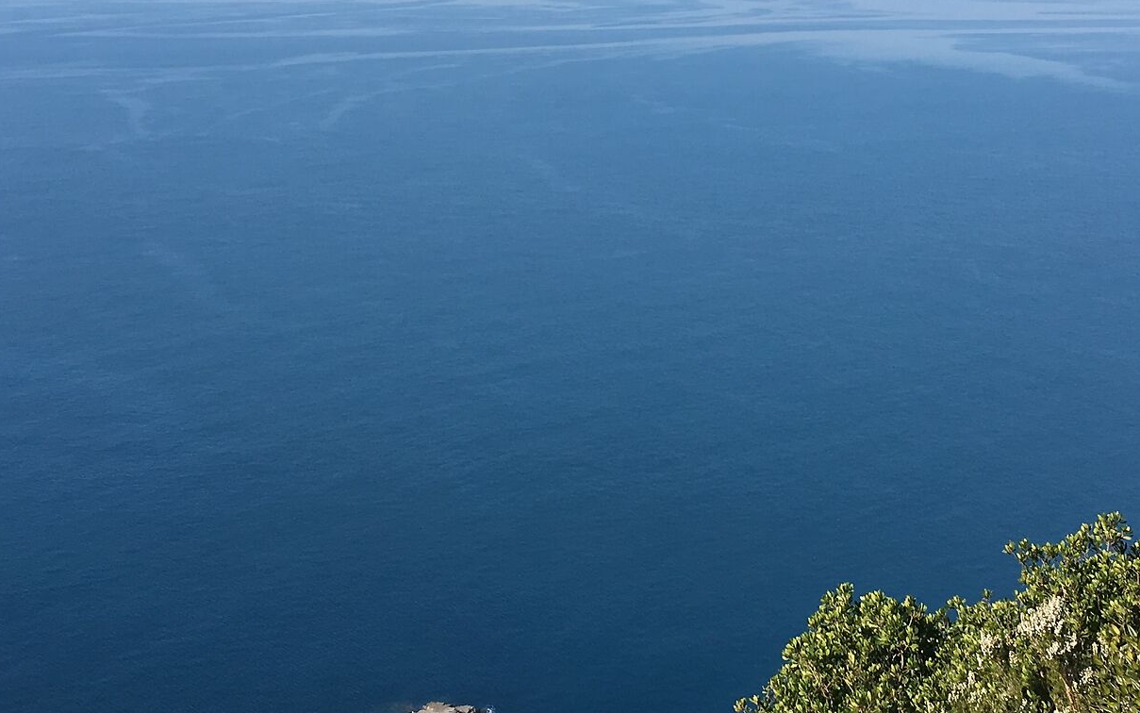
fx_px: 1895
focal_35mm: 61
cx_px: 653
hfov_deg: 33.4
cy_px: 166
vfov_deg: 21.1
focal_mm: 4.15
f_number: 2.2
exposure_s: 1/1326
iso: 25
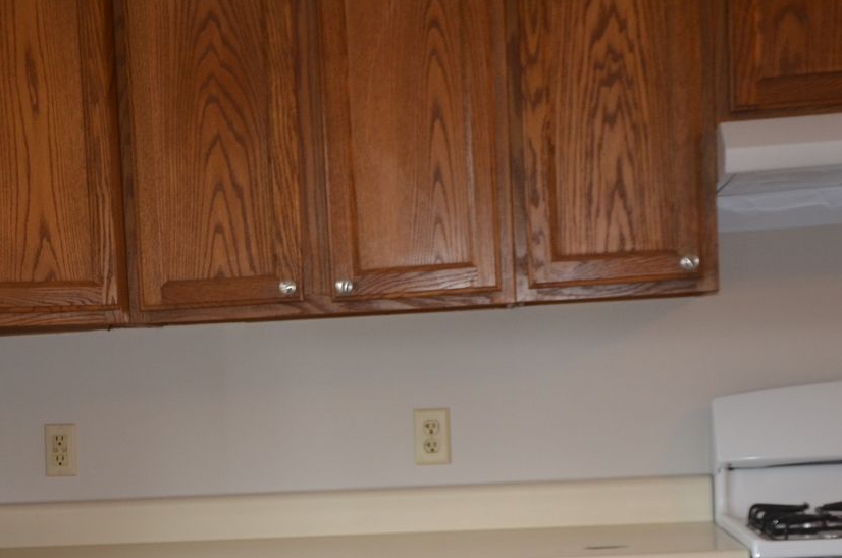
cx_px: 193
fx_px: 1797
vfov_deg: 17.3
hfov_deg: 26.0
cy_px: 529
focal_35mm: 77
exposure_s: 1/100
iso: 400
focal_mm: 26
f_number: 4
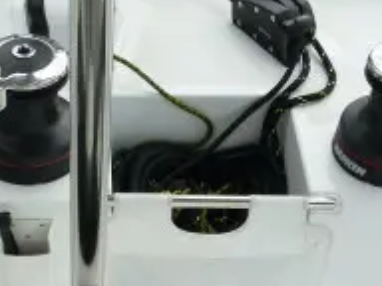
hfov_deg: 24.2
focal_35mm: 80
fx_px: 883
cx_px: 96
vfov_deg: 17.7
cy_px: 328
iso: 160
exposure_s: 1/400
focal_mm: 4.3
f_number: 4
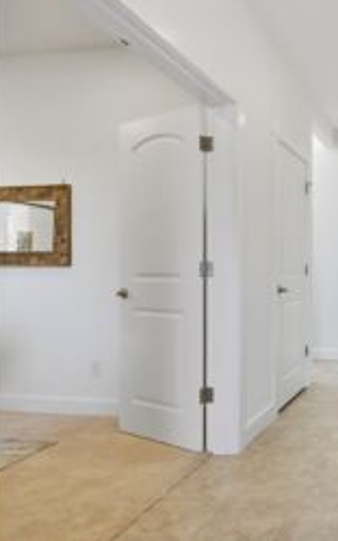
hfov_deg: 35.8
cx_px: 353
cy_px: 264
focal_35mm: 31
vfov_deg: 61.3
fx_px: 457
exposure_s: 1/30
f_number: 9
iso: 400
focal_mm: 19
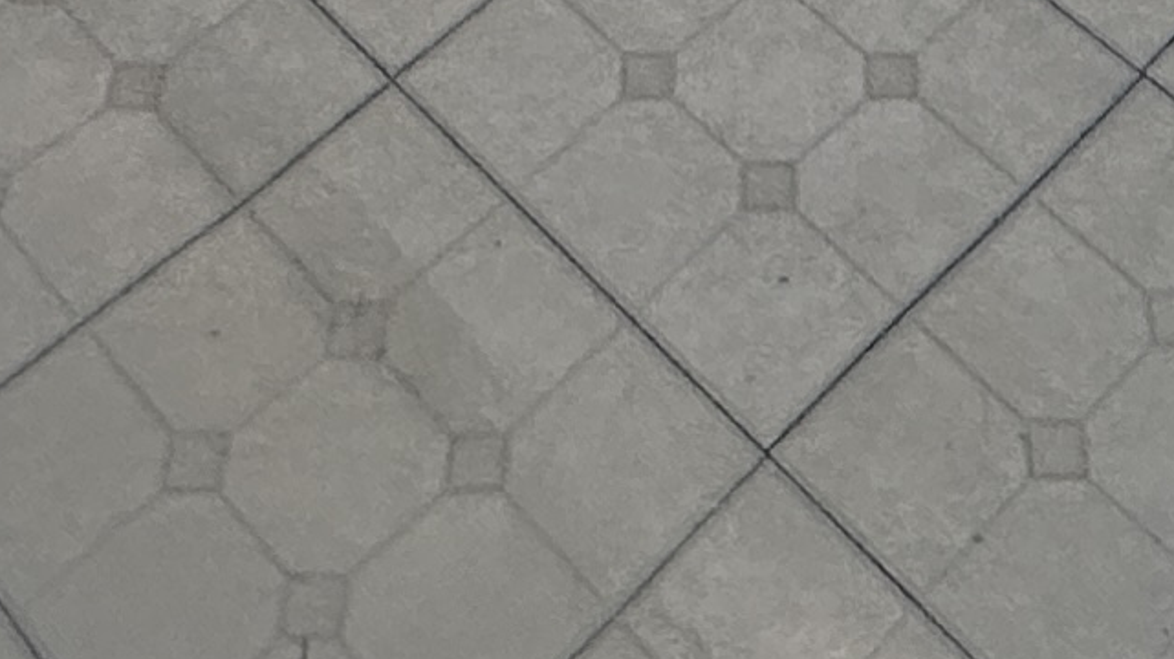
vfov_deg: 8.3
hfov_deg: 22.0
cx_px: 874
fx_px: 2987
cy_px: -1851
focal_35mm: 96
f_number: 2.2
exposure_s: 1/120
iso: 160
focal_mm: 2.22
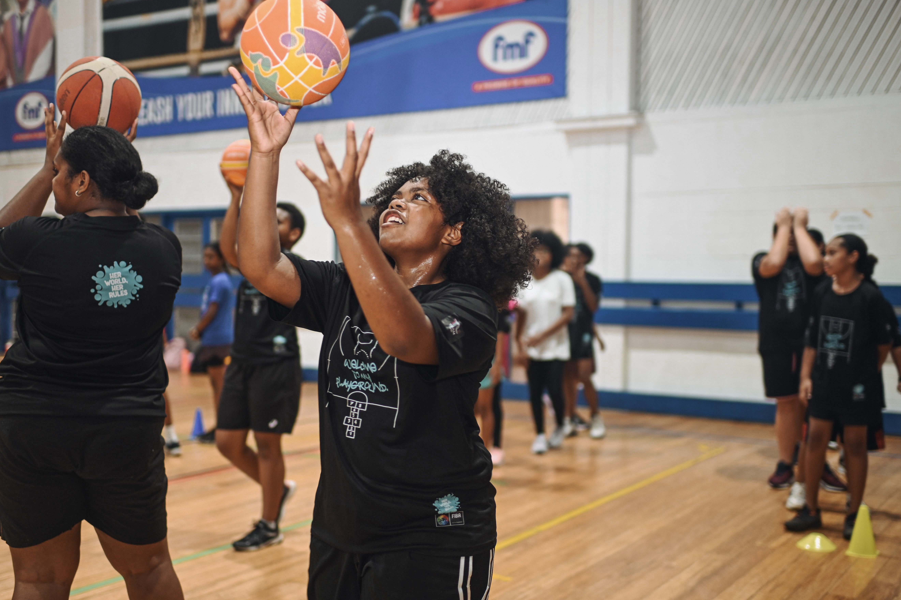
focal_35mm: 40
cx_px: 425
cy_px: 338
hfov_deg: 48.5
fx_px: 1000
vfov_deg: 33.3
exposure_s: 1/200
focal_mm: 35
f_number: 1.6
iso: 400
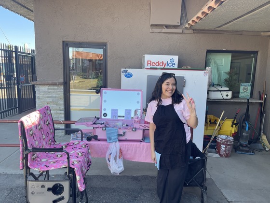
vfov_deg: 54.9
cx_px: 135
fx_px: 195
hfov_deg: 69.4
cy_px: 102
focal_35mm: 25
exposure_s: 1/305
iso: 32
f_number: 1.6
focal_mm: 5.1
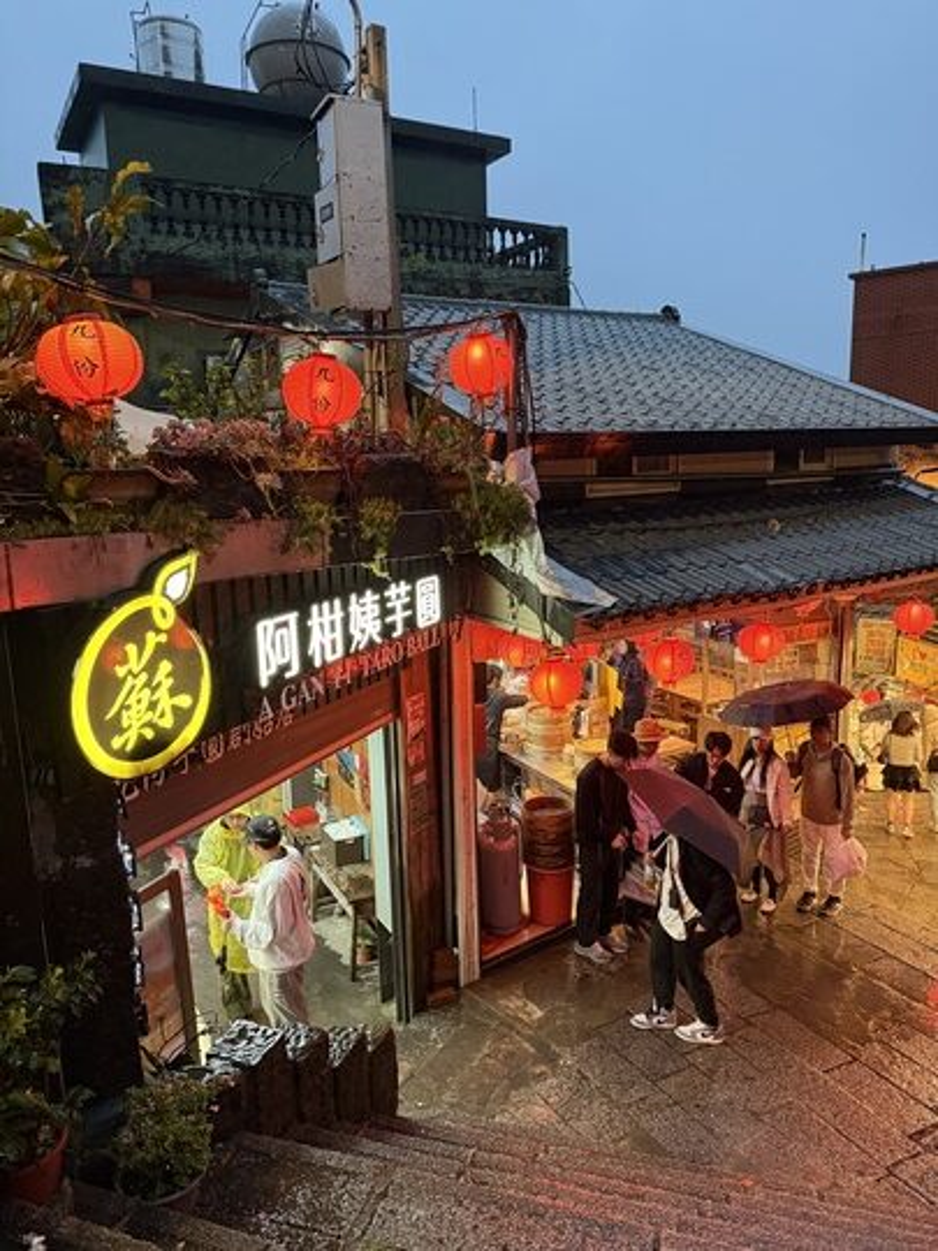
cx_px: 469
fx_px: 867
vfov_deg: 71.6
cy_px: 626
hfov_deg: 56.8
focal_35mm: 24
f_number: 1.78
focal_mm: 6.76
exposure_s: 1/40
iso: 1000
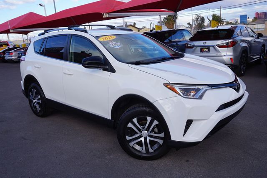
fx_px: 222
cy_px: 89
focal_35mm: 30
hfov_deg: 62.0
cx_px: 134
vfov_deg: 43.6
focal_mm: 20
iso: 100
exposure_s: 1/80
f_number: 9
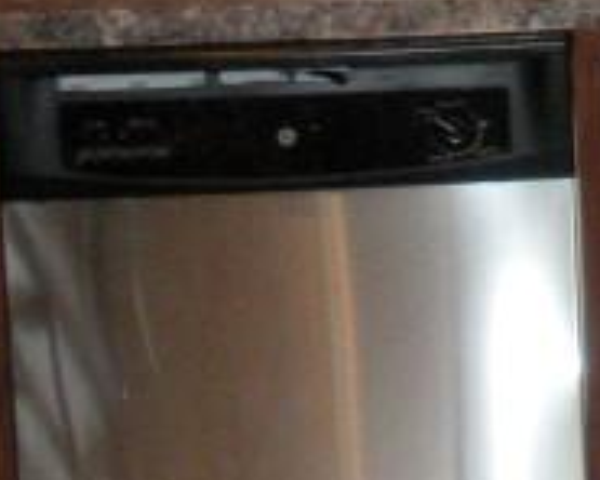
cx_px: 1472
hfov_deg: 8.9
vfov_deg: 7.7
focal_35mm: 194
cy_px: -431
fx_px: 3445
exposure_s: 1/60
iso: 388
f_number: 3.5
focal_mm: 6.3
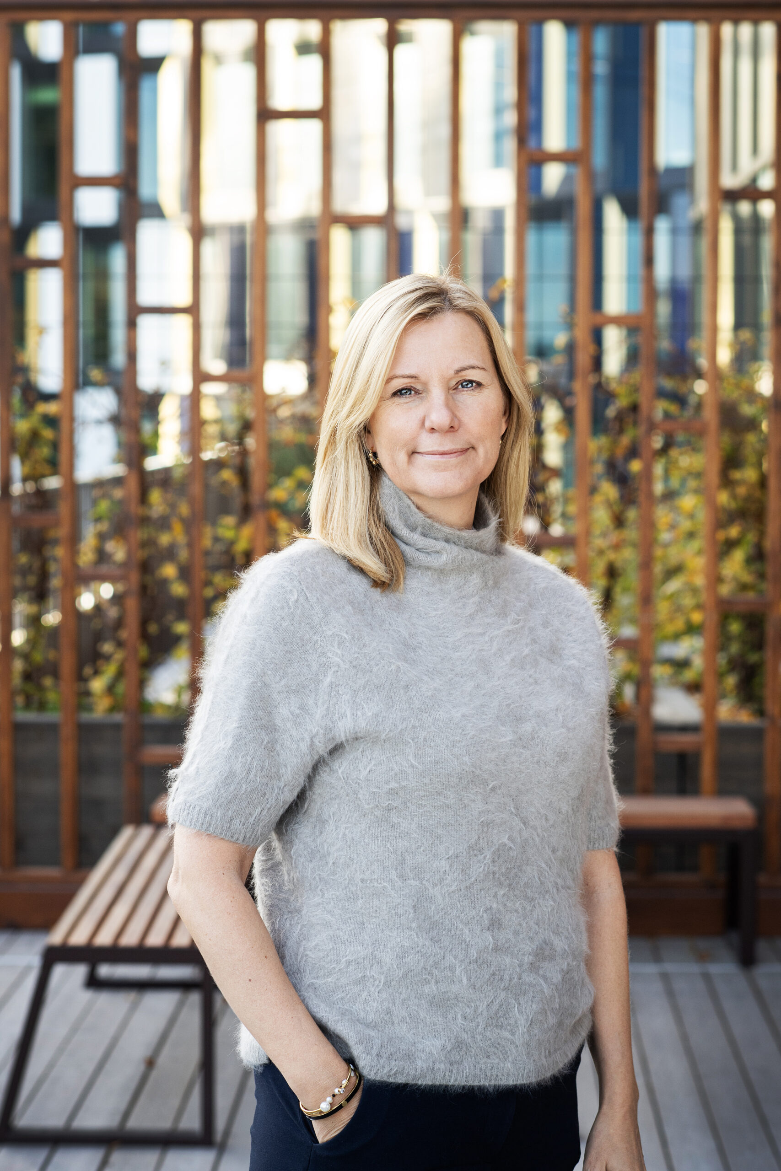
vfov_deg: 23.9
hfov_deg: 16.1
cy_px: 586
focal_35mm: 85
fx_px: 2765
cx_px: 390
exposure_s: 1/250
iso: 500
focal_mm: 85
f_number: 5.6
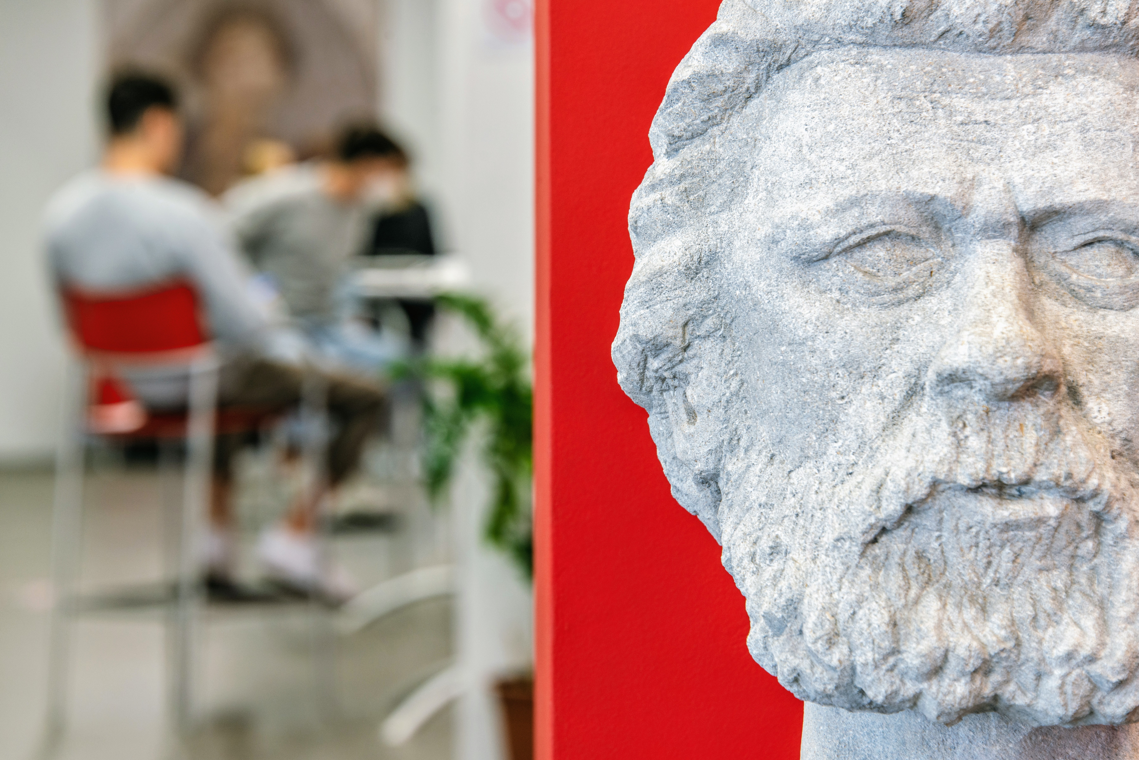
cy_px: 380
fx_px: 5380
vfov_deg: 8.1
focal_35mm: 170
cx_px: 570
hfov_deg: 12.1
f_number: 7.1
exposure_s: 1/8
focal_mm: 170
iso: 320
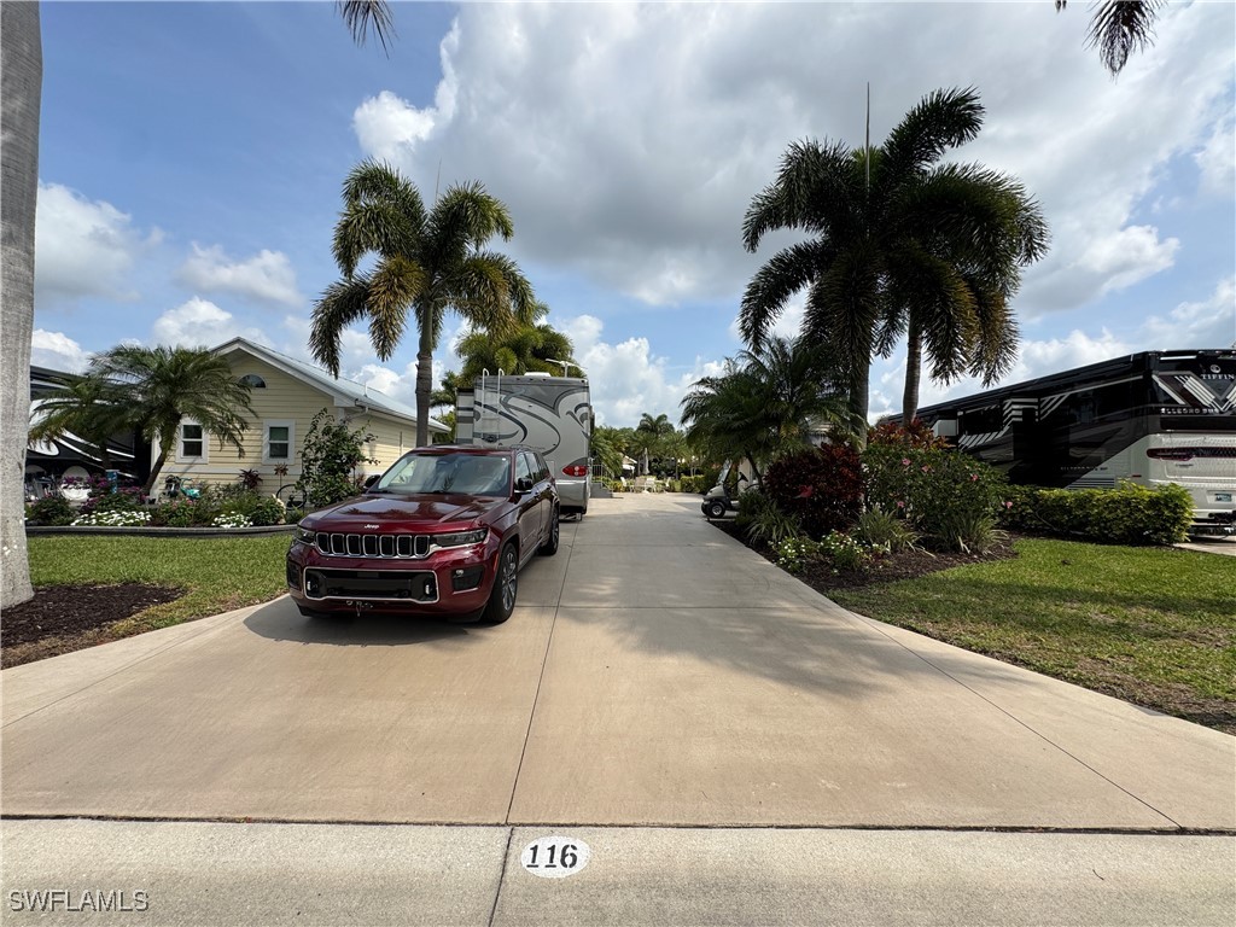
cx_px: 618
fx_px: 500
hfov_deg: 102.1
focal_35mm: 14
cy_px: 464
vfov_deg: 85.7
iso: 50
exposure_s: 1/1832
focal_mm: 2.22
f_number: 2.2
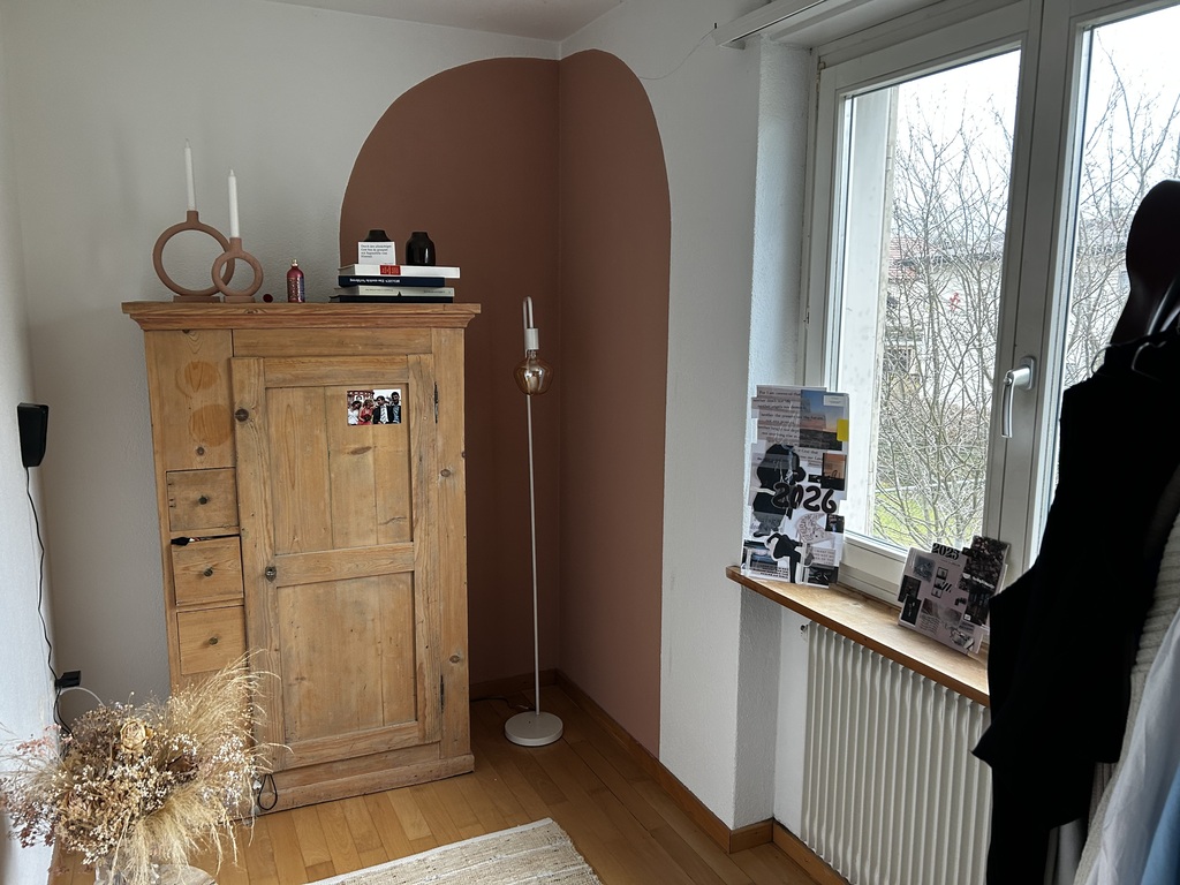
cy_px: 442
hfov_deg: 67.3
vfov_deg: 53.1
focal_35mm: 26
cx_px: 590
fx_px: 886
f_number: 1.5
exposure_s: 1/86
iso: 125
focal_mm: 5.7
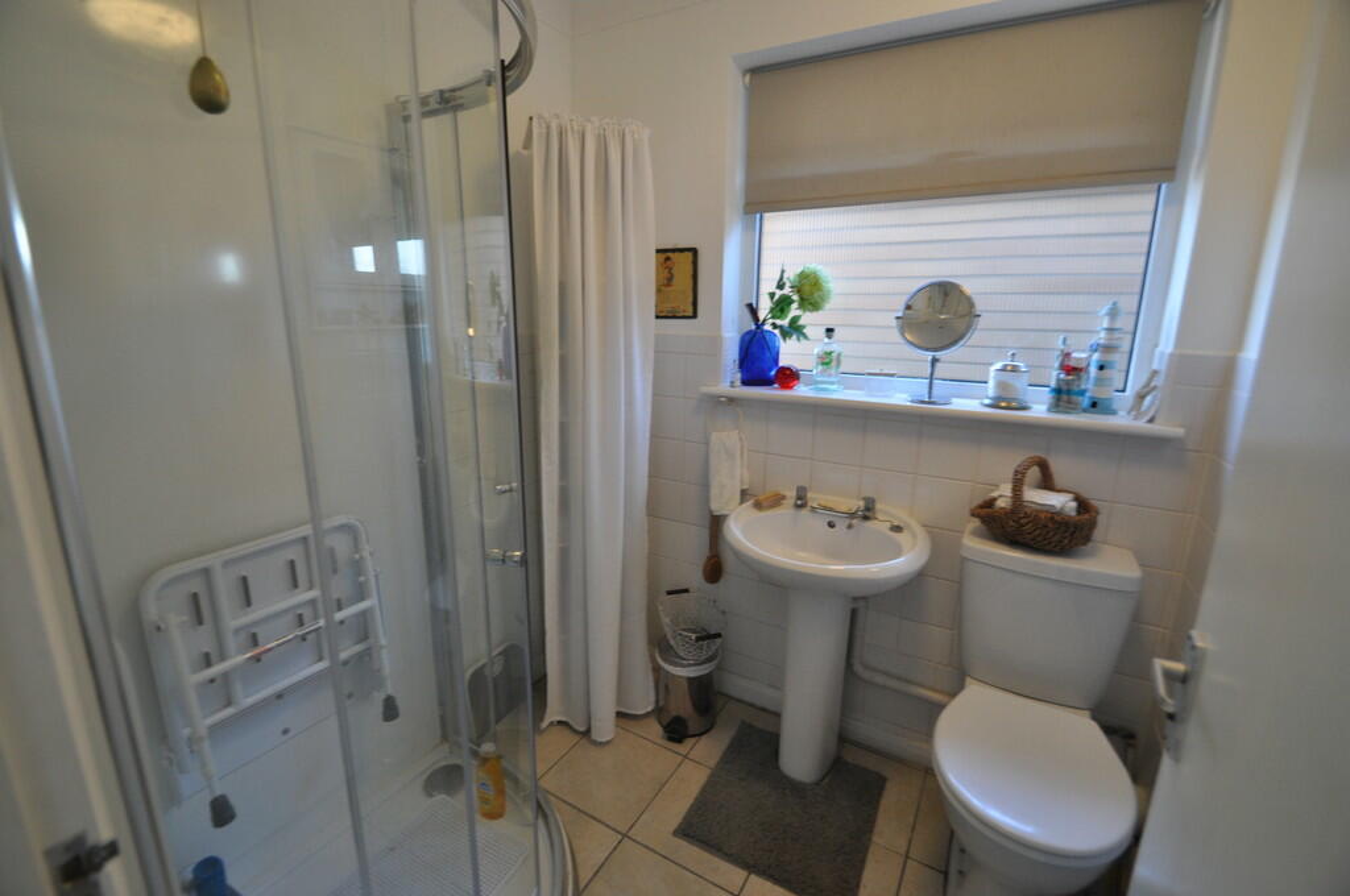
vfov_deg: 77.2
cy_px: 448
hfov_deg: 100.5
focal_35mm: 15
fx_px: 562
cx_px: 675
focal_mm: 10
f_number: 4
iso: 400
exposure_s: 1/15
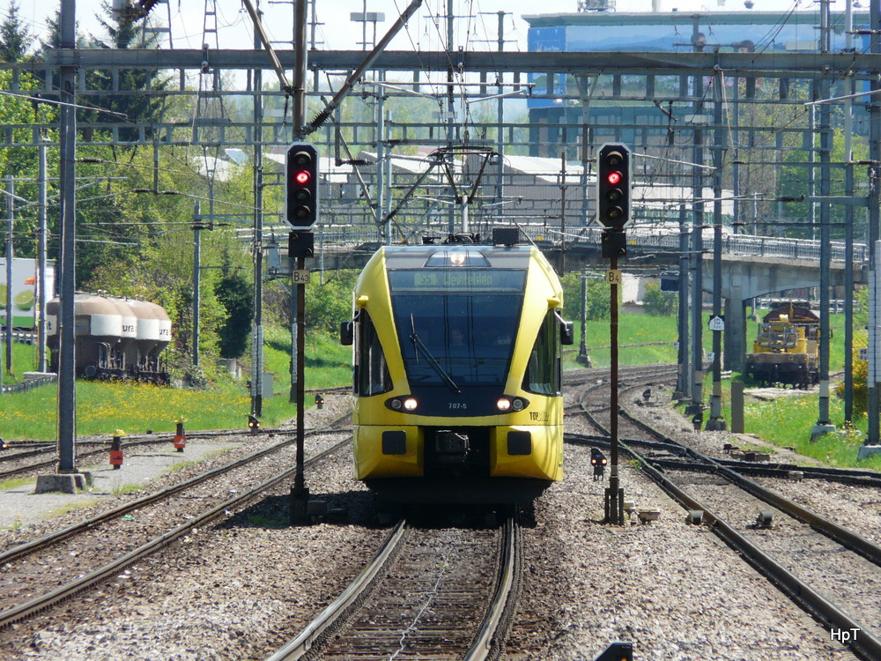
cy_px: 330
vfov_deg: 3.6
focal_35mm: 416
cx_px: 440
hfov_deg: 4.8
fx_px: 10587
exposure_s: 1/250
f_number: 5.6
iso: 100
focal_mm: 68.4
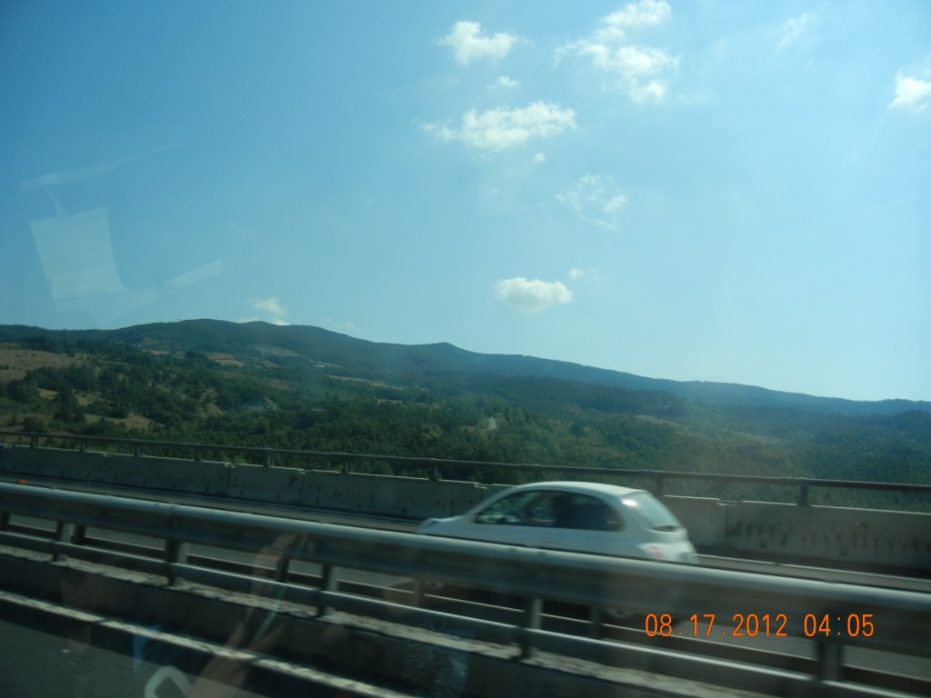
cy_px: 349
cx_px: 466
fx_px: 807
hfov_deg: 60.0
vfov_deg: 46.8
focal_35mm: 30
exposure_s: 1/522
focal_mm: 5.4
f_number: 7
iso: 160
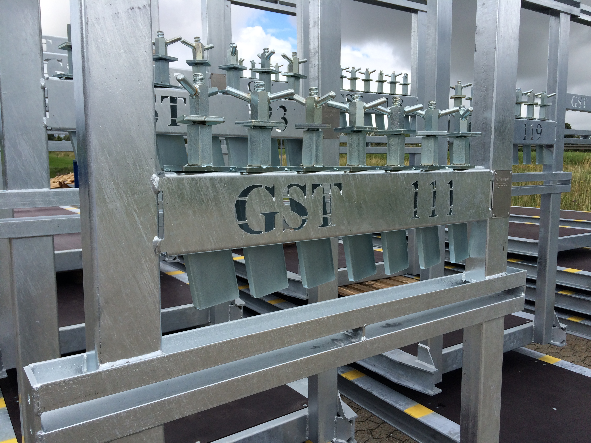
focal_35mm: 29
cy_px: 222
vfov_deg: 48.2
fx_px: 495
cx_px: 296
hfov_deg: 61.7
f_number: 2.2
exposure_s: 1/1786
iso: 32
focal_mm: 4.15
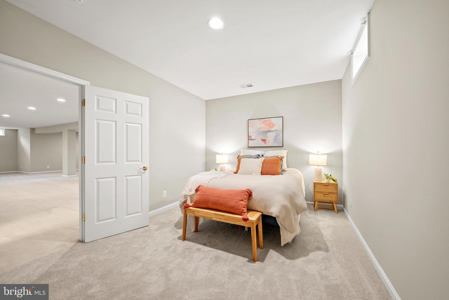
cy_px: 150
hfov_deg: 104.2
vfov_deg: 81.2
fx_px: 175
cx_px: 224
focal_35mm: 14
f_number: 4
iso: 100
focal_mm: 14
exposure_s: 1/4
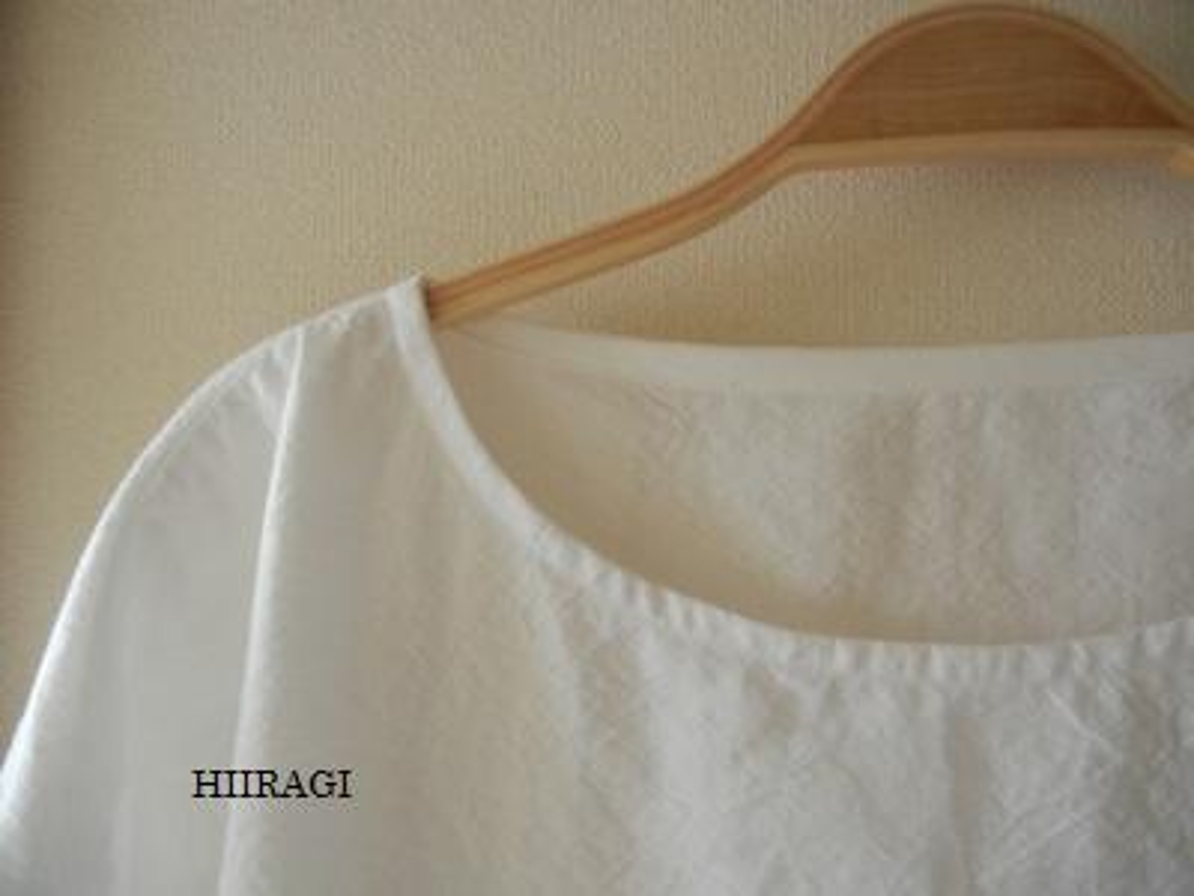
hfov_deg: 60.0
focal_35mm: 30
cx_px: 597
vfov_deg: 46.8
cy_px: 448
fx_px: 1035
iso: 400
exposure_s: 1/7.7
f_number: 3.5
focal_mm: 5.4
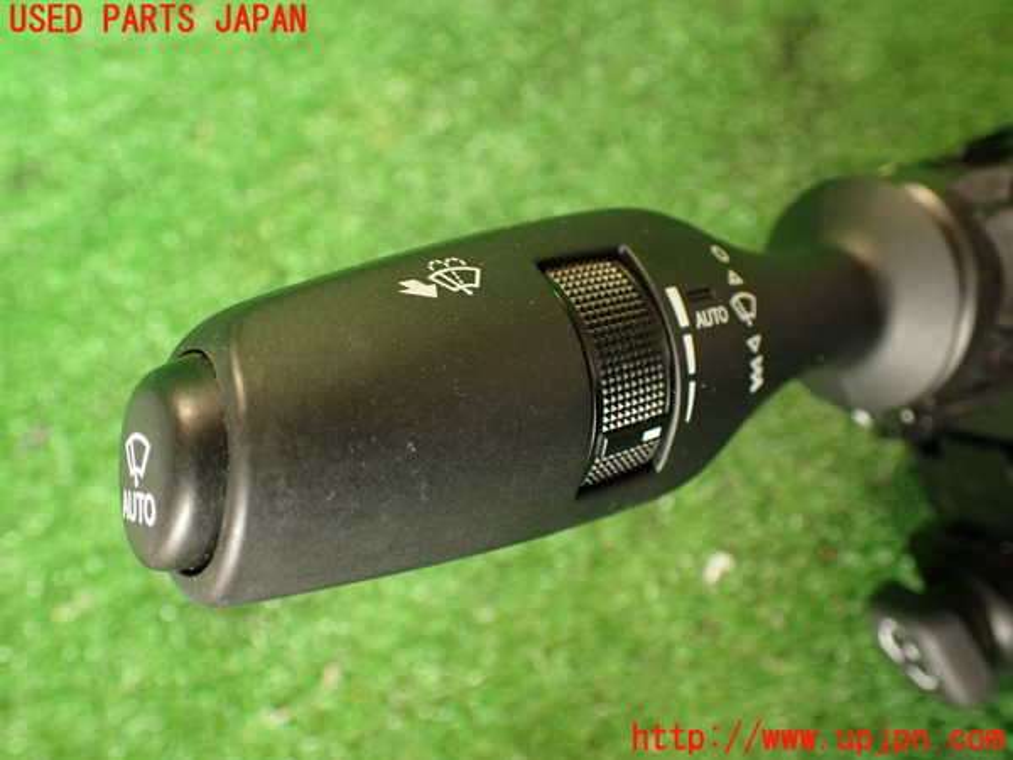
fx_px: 936
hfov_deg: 56.8
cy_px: 380
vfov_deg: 44.2
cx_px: 506
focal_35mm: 32
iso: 320
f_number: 2.4
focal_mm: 5.79
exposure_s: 1/30
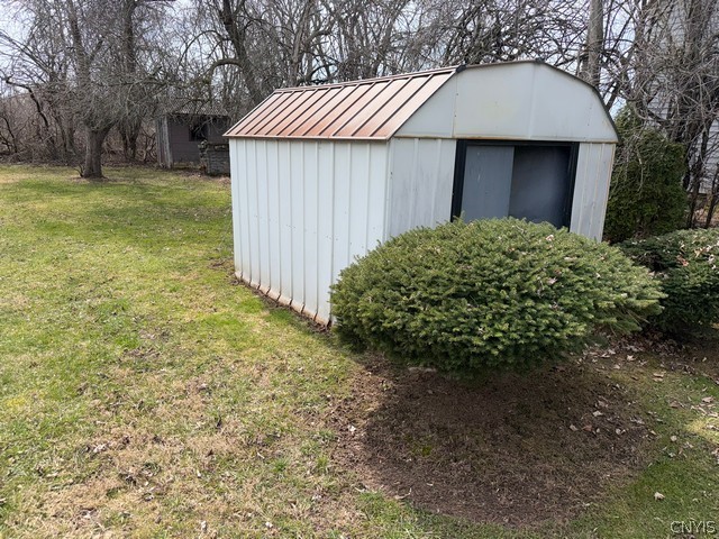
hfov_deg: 71.6
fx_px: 498
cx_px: 360
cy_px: 270
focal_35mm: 24
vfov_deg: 56.8
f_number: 1.78
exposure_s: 1/3759
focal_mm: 6.76
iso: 50
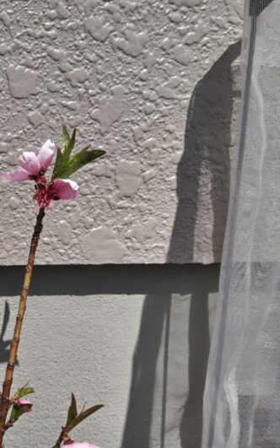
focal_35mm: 47
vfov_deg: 42.5
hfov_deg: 25.2
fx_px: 574
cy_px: 256
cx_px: -40
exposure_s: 1/1692
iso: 50
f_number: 1.9
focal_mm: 5.56
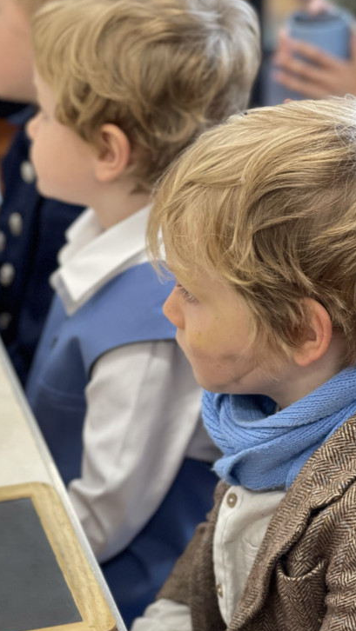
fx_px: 1609
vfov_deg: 22.2
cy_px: 317
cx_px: 101
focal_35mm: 96
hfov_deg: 12.6
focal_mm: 7.5
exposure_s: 1/50
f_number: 2.2
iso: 125
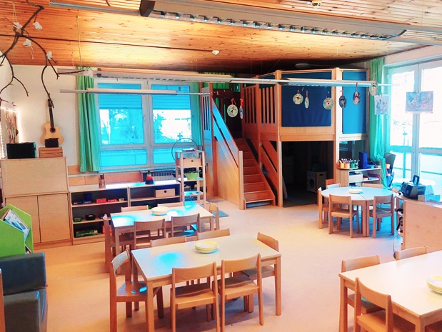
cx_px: 267
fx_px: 396
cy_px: 168
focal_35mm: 31
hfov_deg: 57.8
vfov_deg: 45.5
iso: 250
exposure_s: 1/100
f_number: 1.8
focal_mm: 5.23
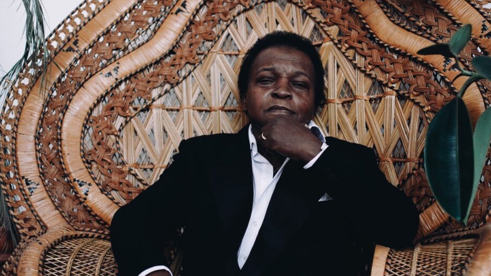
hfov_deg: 36.0
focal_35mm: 58
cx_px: 267
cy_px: 146
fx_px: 755
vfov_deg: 20.7
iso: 1600
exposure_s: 1/125
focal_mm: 50
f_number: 2.5
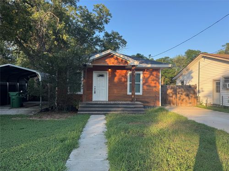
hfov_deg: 71.6
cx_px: 114
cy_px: 86
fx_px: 159
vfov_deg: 56.8
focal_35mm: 24
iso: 80
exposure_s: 1/966
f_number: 1.78
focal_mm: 6.76
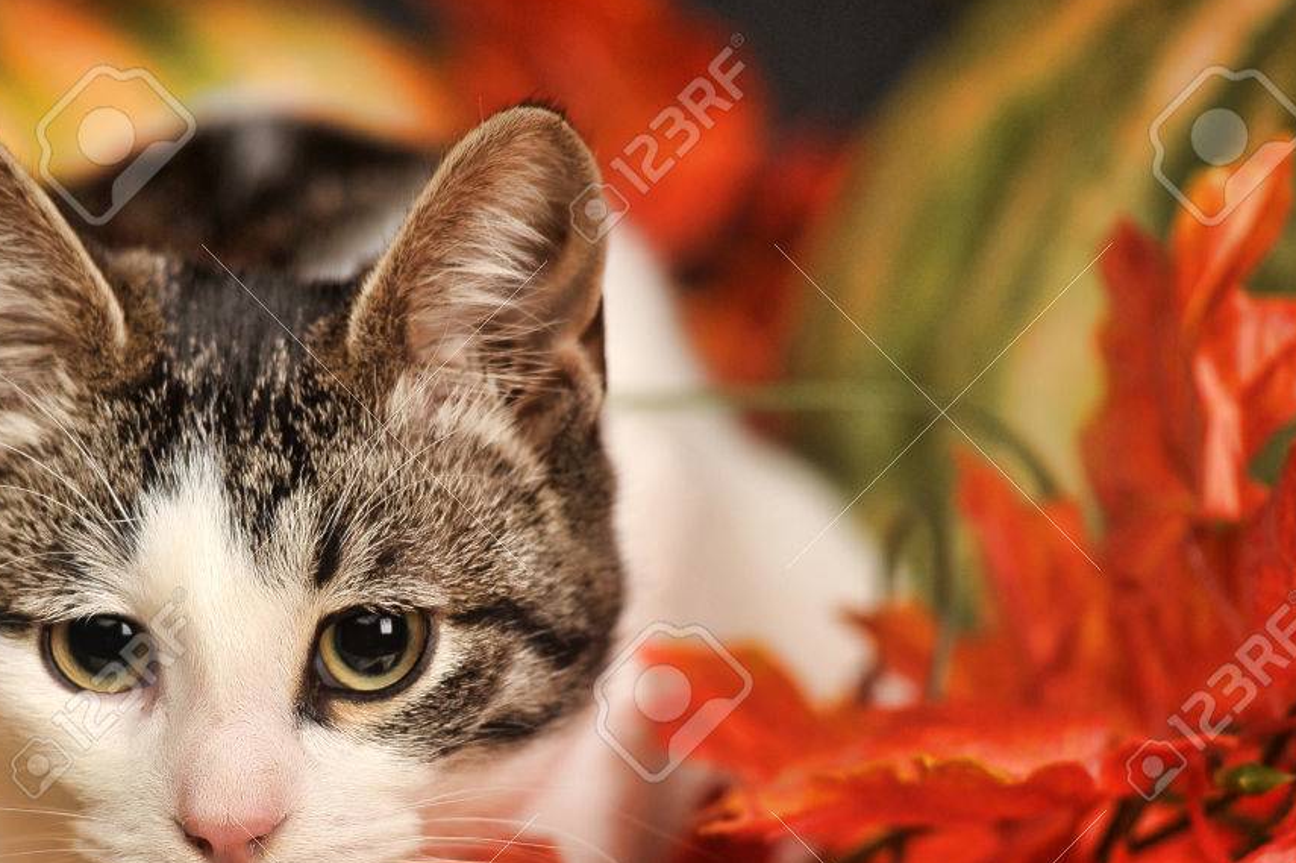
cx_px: 382
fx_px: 10937
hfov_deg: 6.8
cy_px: 639
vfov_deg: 4.5
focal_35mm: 304
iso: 400
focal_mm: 200
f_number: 7.1
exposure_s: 1/160
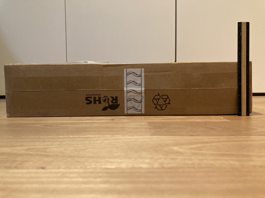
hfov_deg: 63.4
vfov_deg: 49.7
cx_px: 132
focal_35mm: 28
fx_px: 214
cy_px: 99
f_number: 1.8
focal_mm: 3.99
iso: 200
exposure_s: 1/50
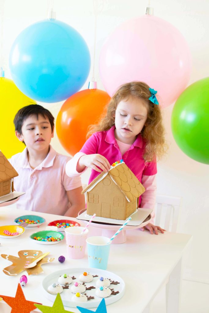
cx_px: 104
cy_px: 156
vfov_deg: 37.8
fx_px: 457
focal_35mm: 52
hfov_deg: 25.8
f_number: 4
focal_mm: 35
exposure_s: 1/40
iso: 200
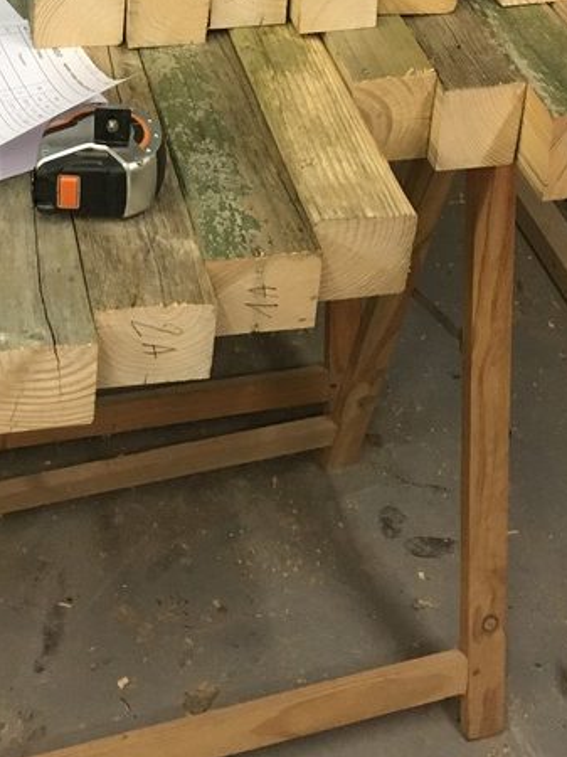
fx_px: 1421
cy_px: -10
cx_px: 162
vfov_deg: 28.0
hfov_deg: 22.4
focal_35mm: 65
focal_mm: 4.15
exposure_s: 1/25
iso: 200
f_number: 2.2
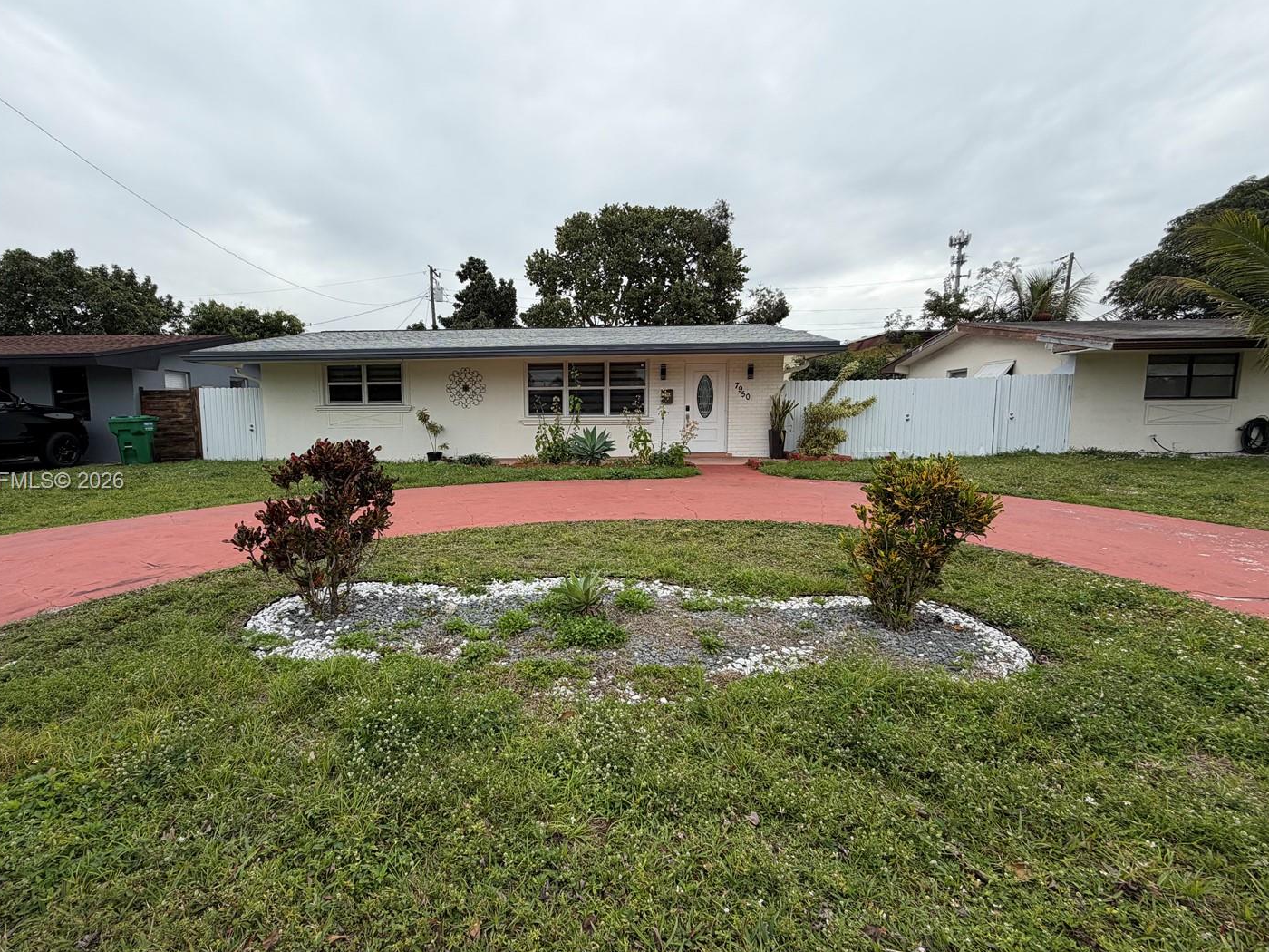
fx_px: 587
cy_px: 482
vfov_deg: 78.1
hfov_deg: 94.2
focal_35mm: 16
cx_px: 567
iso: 25
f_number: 2.2
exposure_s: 1/770
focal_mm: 2.22
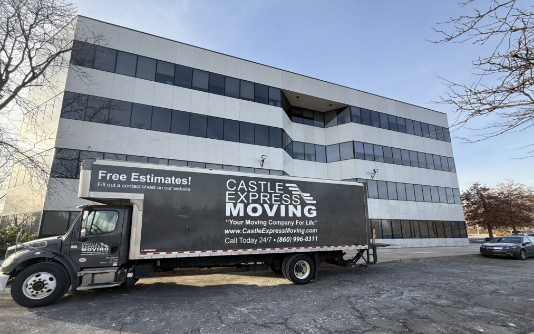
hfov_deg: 101.5
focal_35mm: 15
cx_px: 268
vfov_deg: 74.1
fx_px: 218
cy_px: 198
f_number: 2.2
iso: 50
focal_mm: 2.22
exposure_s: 1/344
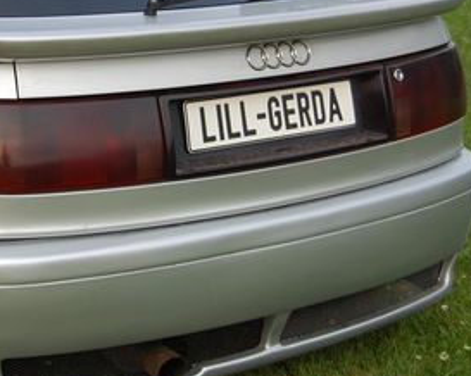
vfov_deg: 15.4
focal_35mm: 99
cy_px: 79
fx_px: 1379
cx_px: 38
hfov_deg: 19.0
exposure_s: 1/125
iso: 200
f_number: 5.6
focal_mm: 30
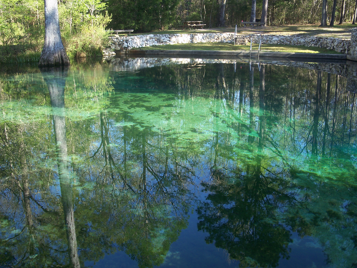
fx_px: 392
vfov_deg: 37.7
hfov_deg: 49.0
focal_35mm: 38
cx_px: 183
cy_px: 132
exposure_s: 1/100
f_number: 2.8
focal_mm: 7.8
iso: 64
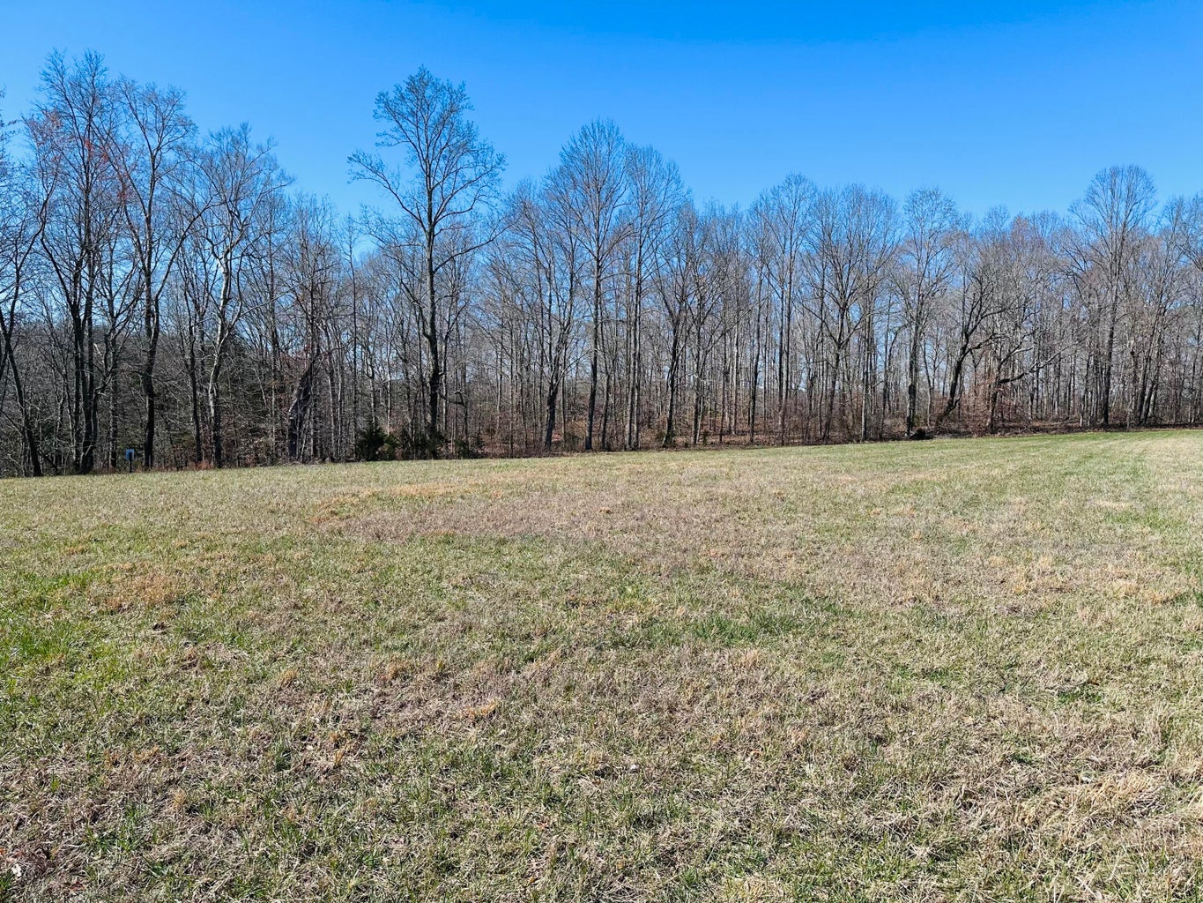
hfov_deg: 71.6
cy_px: 452
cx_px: 602
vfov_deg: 56.8
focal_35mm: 24
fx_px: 834
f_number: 1.78
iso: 80
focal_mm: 6.86
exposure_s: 1/3472
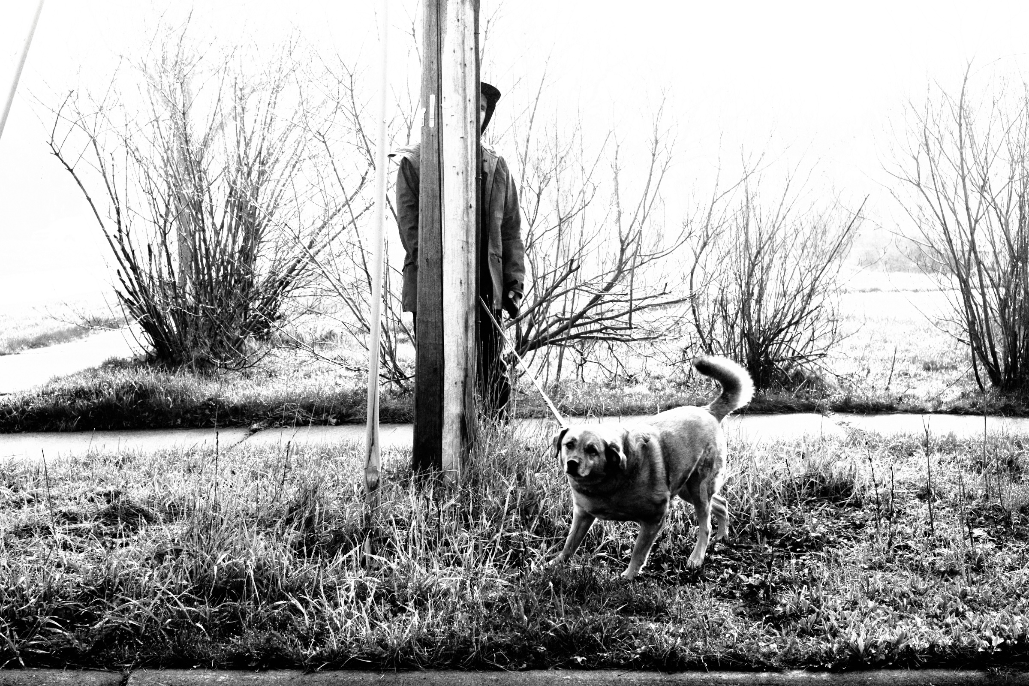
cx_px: 514
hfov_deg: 37.5
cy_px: 343
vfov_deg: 25.5
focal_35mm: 53
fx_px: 1515
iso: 250
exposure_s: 1/250
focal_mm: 35
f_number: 5
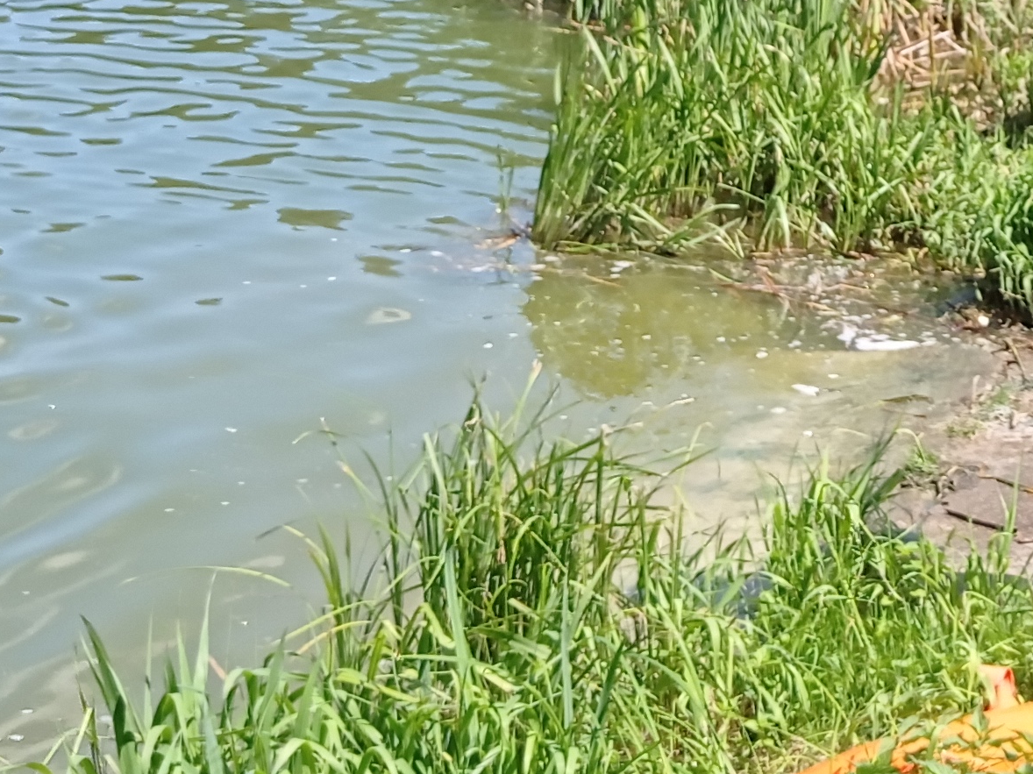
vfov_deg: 15.3
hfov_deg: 19.7
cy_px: 11
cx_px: 1140
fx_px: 2834
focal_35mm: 95
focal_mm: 4.74
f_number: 1.79
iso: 103
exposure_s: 1/1712
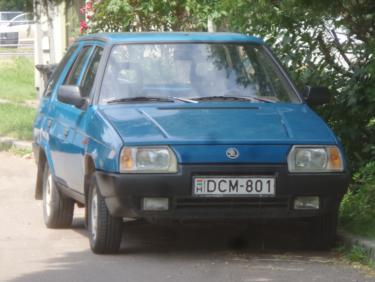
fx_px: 2654
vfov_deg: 6.1
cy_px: 141
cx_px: 188
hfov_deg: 8.1
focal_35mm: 245
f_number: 6.3
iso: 100
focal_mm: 44
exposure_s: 1/125
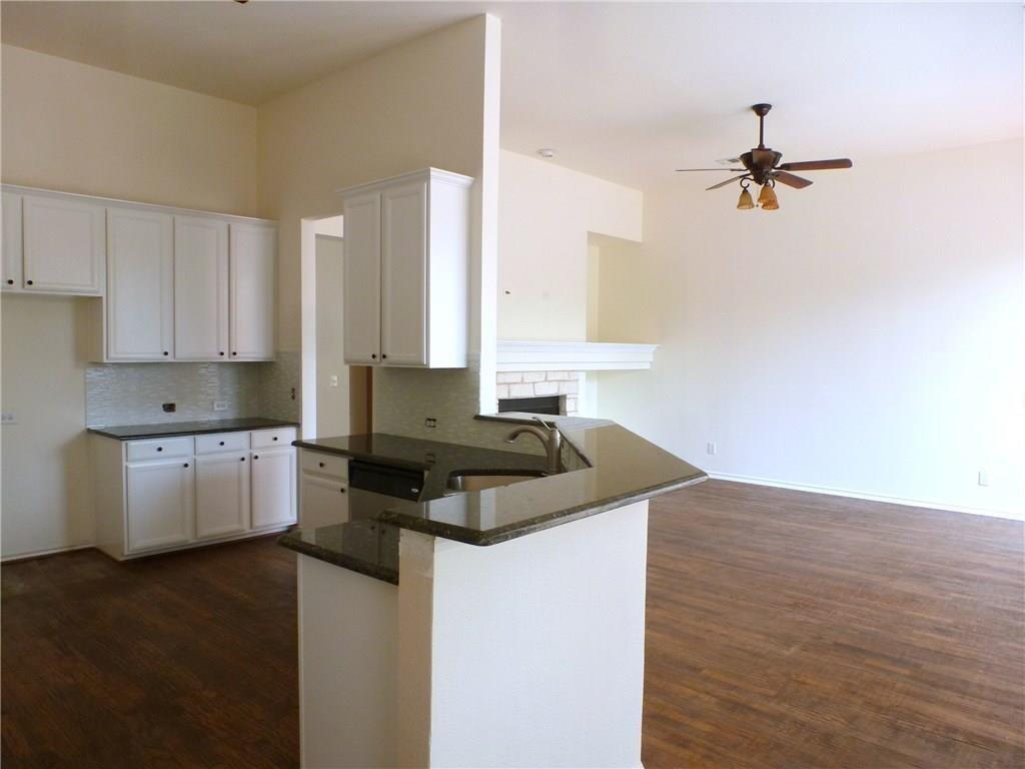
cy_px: 384
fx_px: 711
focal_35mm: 24
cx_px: 512
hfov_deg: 71.6
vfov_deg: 56.8
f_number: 3.3
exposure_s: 1/60
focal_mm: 4.3
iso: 160
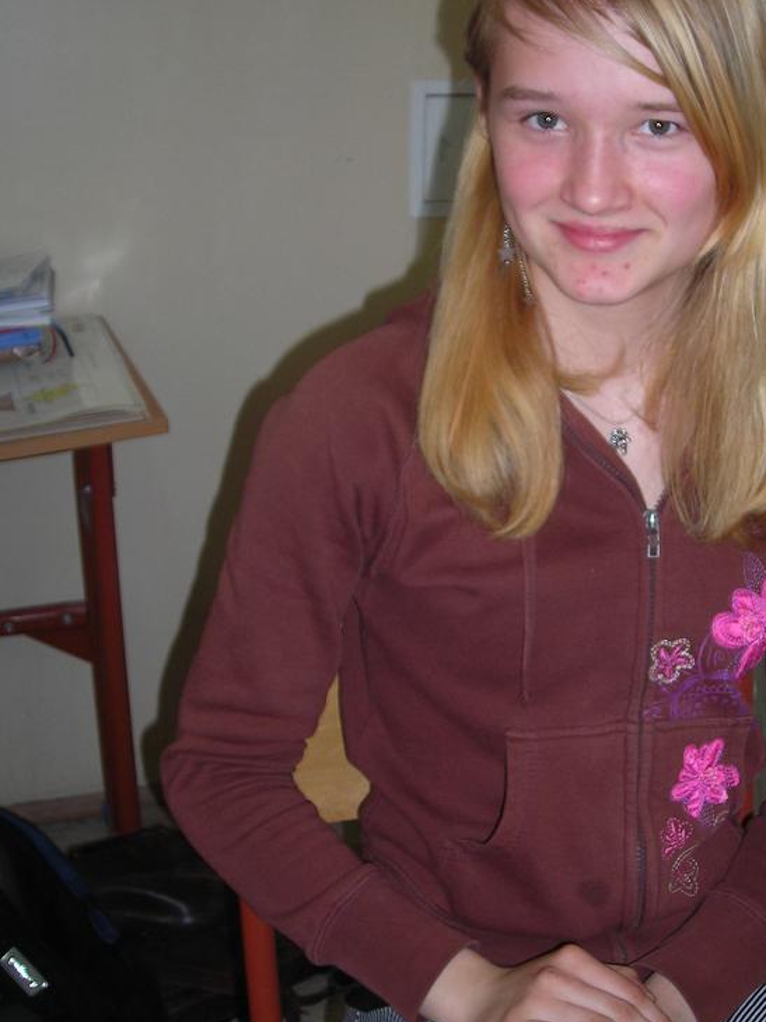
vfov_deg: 35.5
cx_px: 511
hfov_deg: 26.9
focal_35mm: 54
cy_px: 544
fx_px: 1594
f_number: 3.2
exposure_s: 1/60.1
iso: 50
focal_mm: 6.3
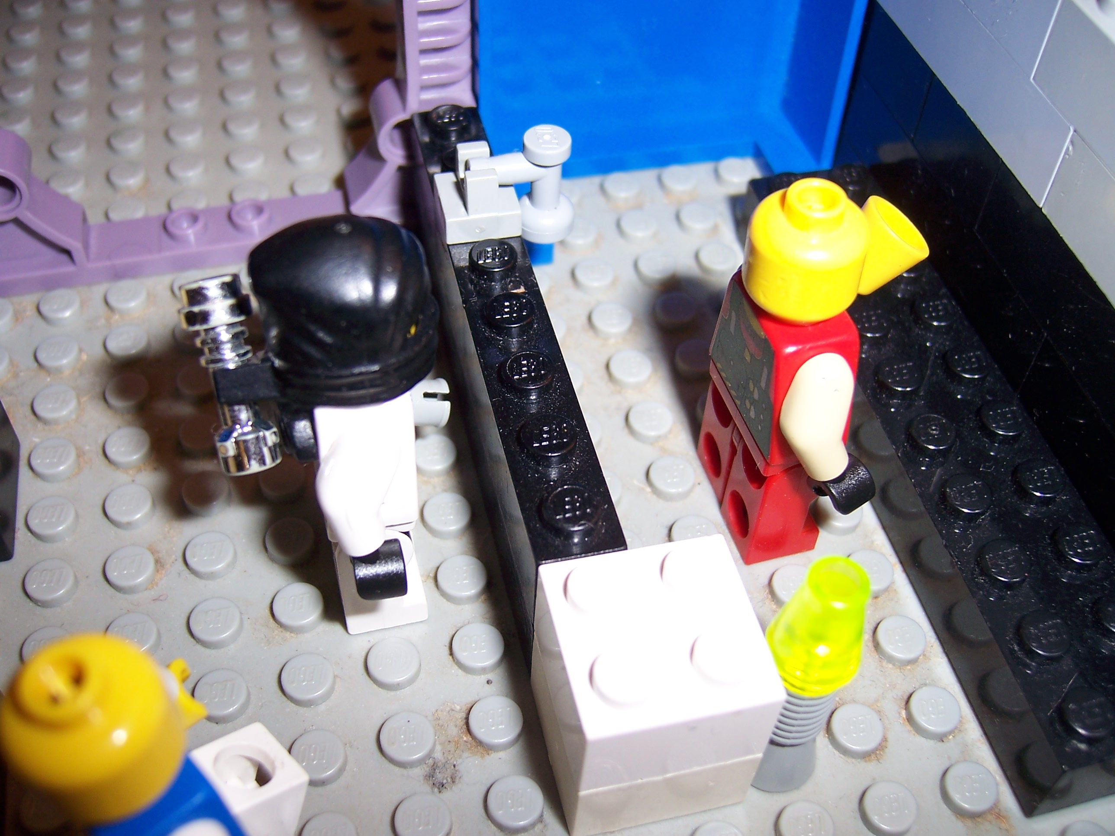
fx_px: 1160
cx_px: 558
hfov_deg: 51.4
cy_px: 418
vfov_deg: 39.7
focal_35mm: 36
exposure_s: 1/60
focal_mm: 6.2
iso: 80
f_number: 2.8
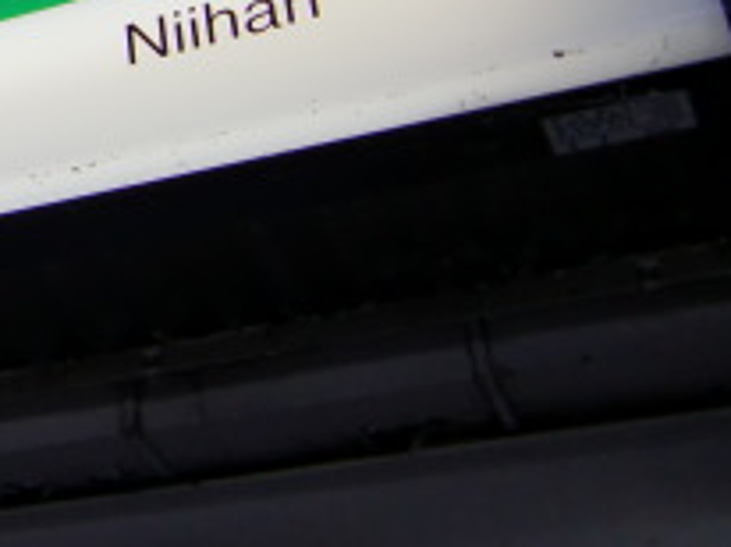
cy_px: -99
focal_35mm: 87
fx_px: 1835
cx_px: -358
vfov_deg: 16.3
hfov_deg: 19.6
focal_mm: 4.9
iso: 64
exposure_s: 1/125
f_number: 2.6
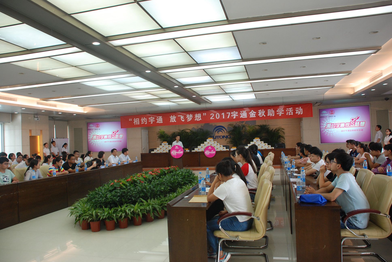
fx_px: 294
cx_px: 196
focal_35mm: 27
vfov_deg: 48.0
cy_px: 131
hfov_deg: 67.3
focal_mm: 18
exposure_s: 1/60
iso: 400
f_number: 3.5
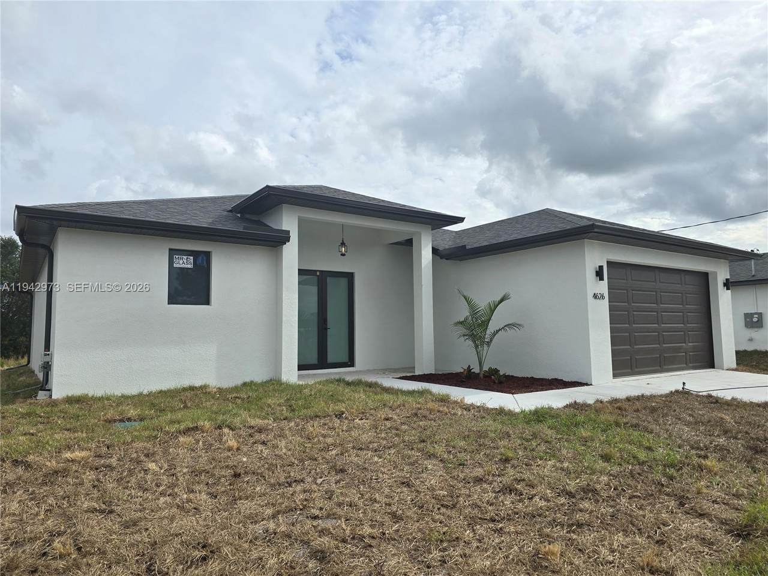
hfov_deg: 73.9
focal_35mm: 23
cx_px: 384
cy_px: 288
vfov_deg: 58.9
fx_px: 510
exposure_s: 1/1033
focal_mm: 6.3
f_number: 1.7
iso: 12
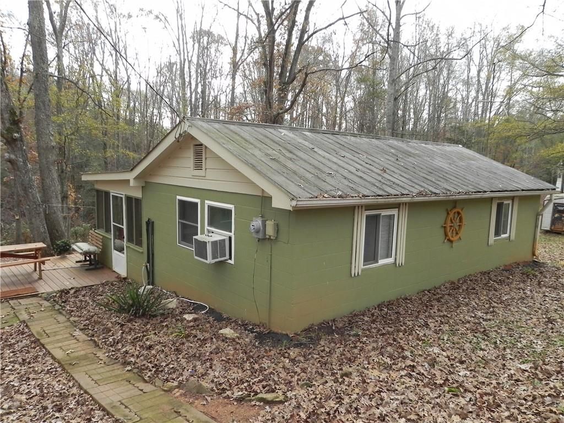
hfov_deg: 67.3
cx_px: 282
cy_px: 212
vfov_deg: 53.1
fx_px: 424
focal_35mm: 26
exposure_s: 1/187
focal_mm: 4.6
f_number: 5
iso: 160
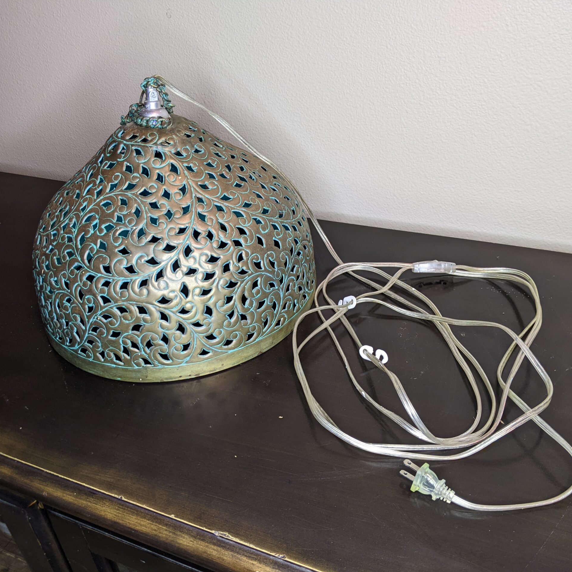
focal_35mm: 32
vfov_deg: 51.1
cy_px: 285
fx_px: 598
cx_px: 282
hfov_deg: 51.1
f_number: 1.8
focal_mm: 4.44
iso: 59
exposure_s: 1/30
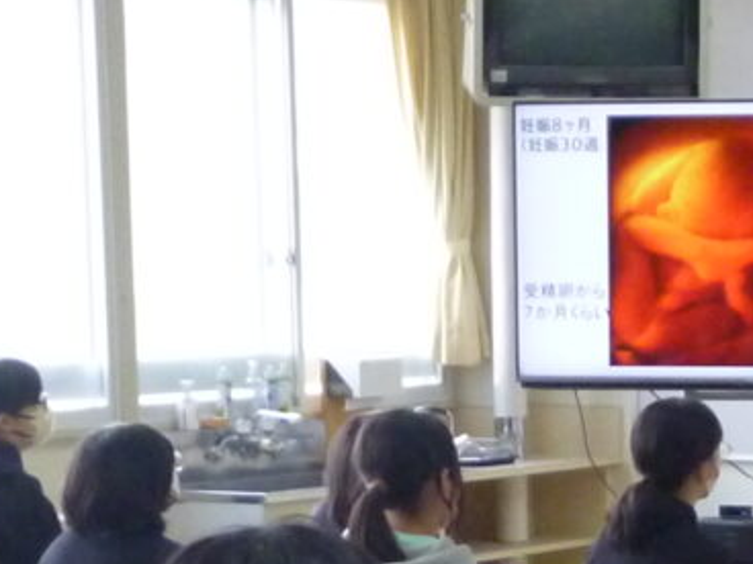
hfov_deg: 14.2
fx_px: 2980
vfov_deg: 10.5
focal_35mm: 137
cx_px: 730
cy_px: 774
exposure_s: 1/60
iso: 400
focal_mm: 5
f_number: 3.1
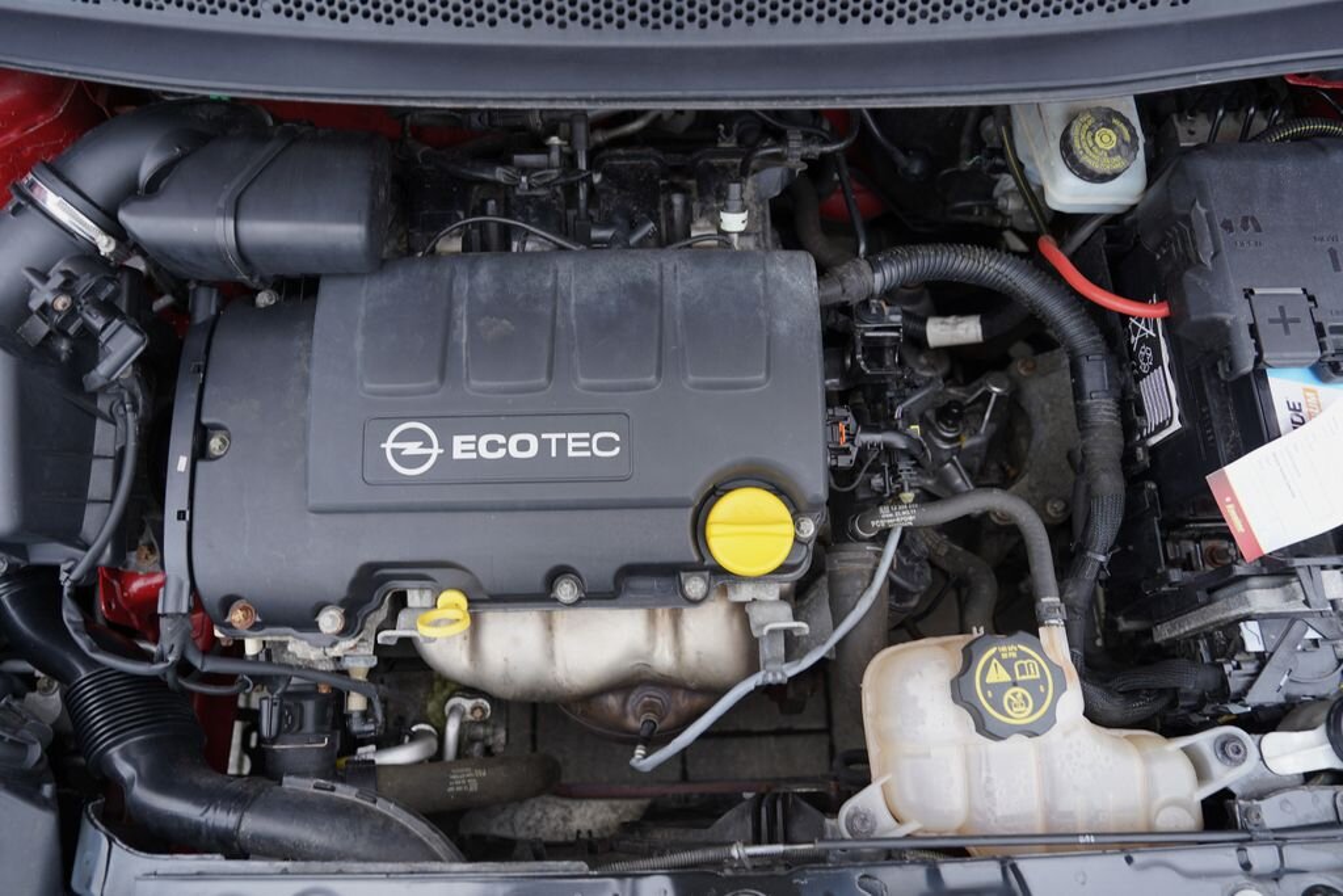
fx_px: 895
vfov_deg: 53.1
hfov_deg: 73.7
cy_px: 448
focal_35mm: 24
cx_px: 672
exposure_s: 1/60
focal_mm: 24
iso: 100
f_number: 4
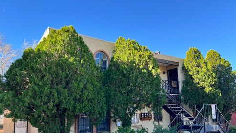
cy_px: 90
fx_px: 182
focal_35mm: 29
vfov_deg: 39.7
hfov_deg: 66.0
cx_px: 119
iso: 50
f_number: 1.5
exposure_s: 1/495
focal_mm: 5.7
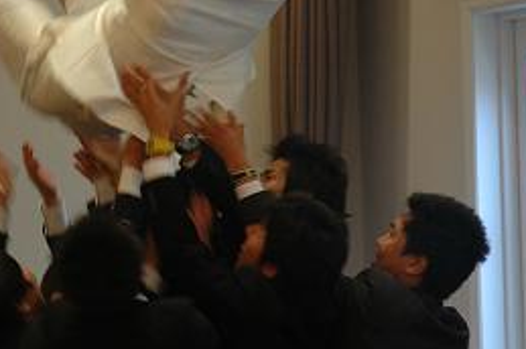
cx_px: 10
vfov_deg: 6.3
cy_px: 112
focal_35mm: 216
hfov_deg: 9.5
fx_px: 3152
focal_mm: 62
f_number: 4.5
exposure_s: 1/30
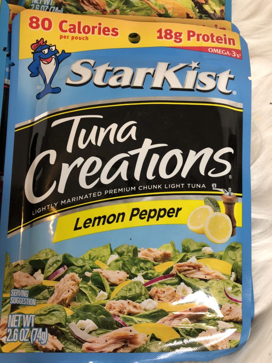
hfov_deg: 49.7
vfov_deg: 63.4
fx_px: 293
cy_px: 182
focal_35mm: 28
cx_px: 136
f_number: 1.8
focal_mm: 3.99
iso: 25
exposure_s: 1/30
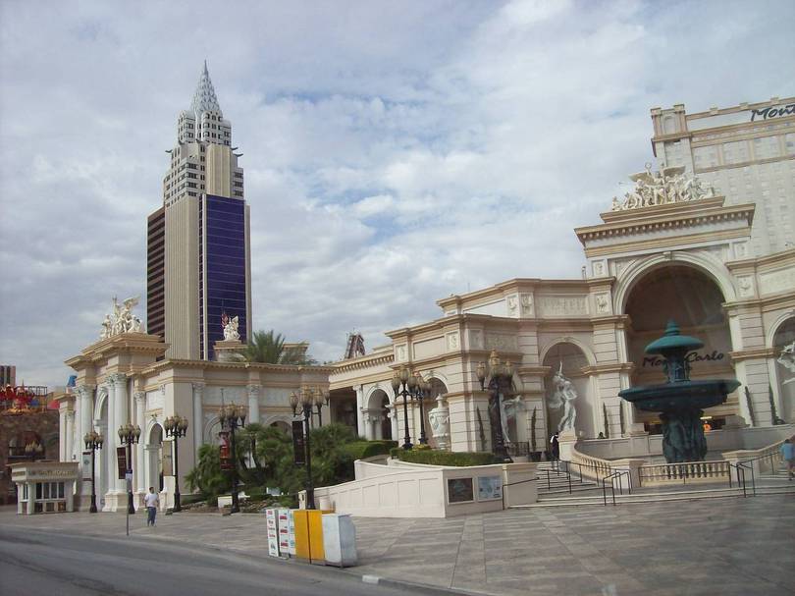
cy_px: 298
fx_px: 827
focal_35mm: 36
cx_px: 398
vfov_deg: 39.6
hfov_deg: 51.4
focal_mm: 6
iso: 80
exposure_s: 1/601
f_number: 4.8
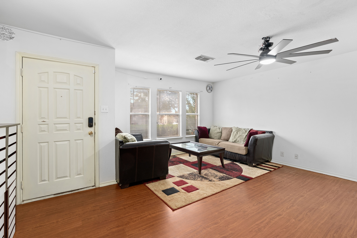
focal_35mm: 16
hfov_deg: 96.7
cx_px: 178
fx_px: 159
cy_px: 119
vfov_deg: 73.7
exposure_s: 1/3
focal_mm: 16
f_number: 7.1
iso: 320
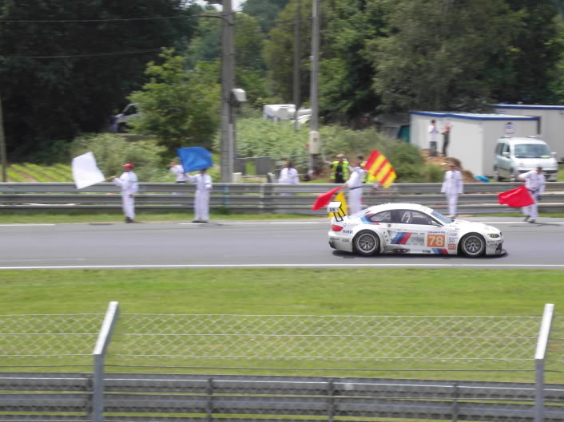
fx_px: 2411
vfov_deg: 10.0
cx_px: 352
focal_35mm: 148
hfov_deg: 13.3
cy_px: 218
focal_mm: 21.6
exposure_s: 1/320
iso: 80
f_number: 5.9
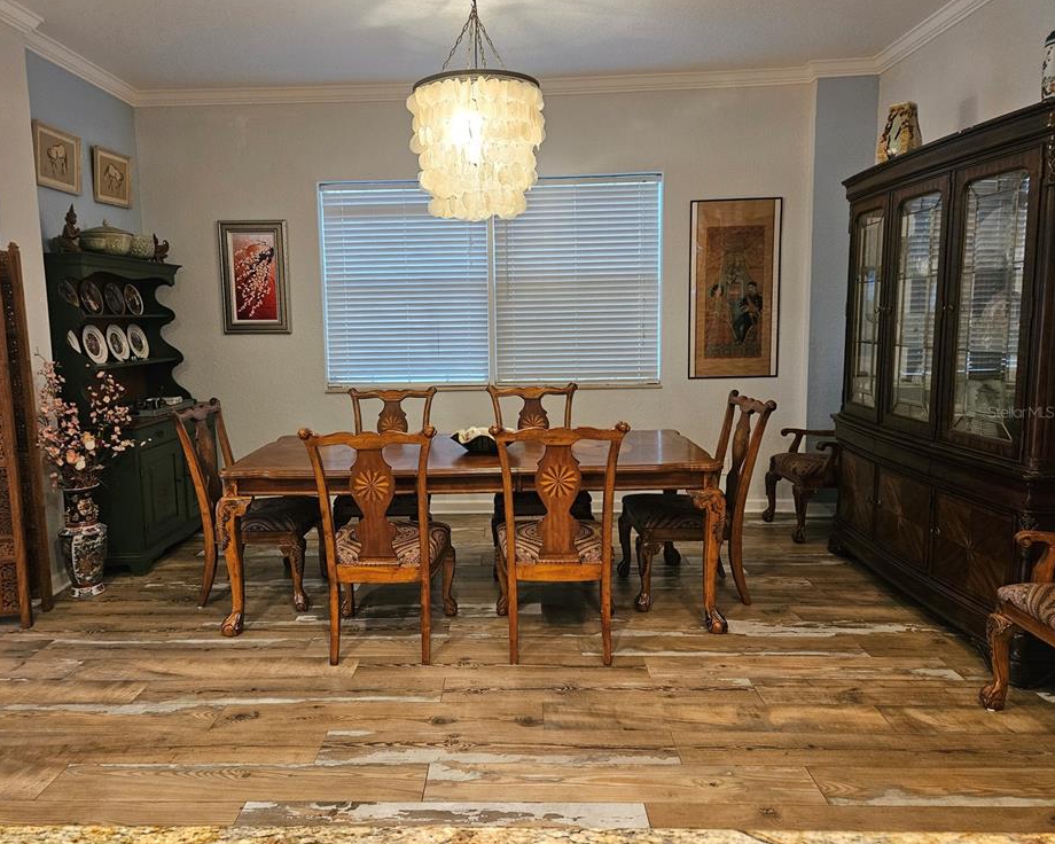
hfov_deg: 67.9
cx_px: 470
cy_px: 412
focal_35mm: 25
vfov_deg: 56.8
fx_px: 781
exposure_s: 1/60
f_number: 1.8
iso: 640
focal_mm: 5.4
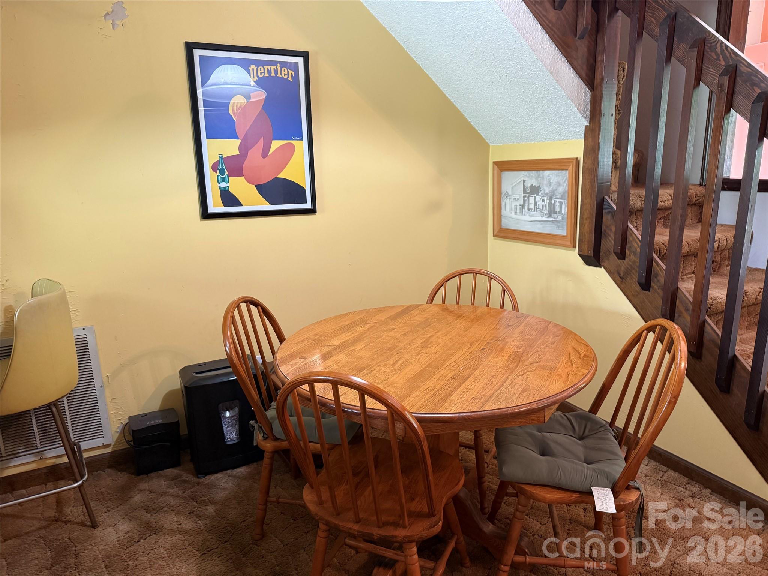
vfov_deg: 56.8
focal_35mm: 24
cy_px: 288
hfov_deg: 71.6
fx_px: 532
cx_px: 384
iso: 400
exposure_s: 1/60
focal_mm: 6.76
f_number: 1.78
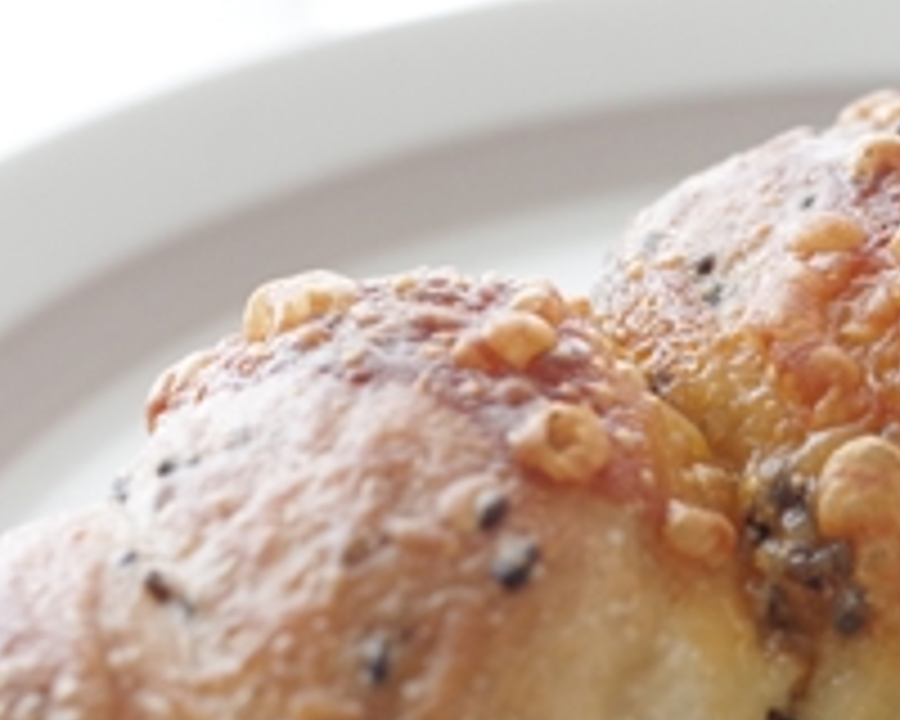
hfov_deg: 15.7
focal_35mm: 120
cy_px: 657
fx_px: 3196
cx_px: 898
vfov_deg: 12.7
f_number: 5.6
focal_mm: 35
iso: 1600
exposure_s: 1/25
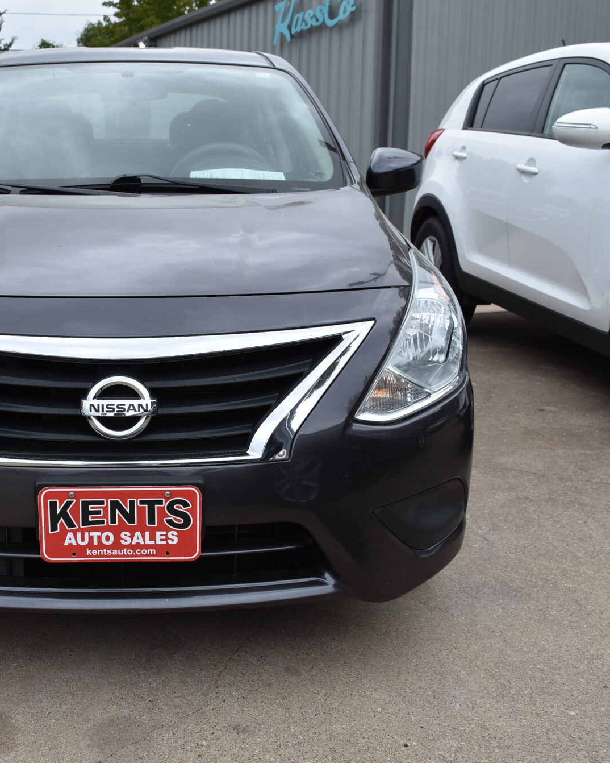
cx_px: 184
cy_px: 383
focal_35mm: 43
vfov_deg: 42.9
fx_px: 970
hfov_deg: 34.4
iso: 200
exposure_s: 1/160
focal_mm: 20
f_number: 6.3
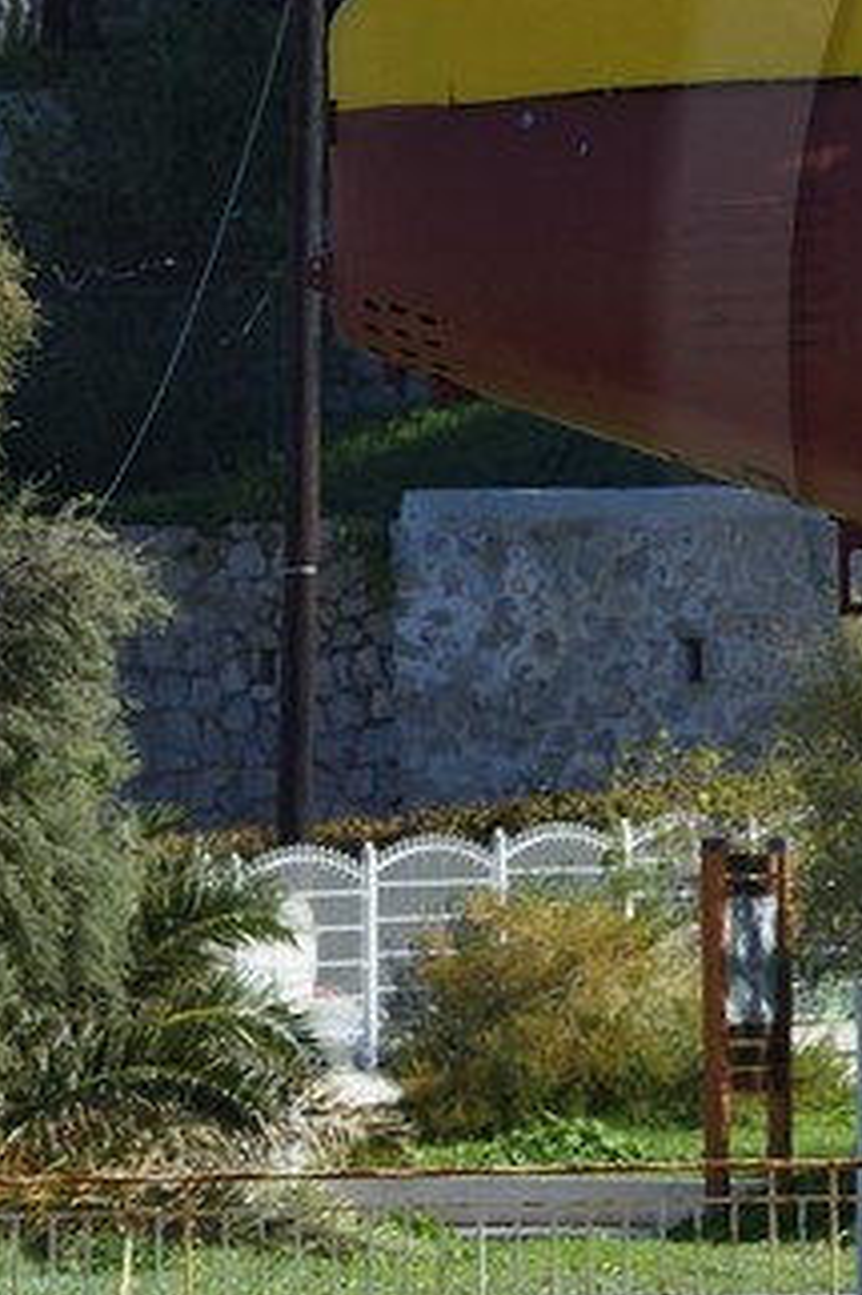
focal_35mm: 718
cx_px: 1894
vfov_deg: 2.9
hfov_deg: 1.9
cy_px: 349
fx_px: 25814
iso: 400
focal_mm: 145
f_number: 7.1
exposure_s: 1/1000
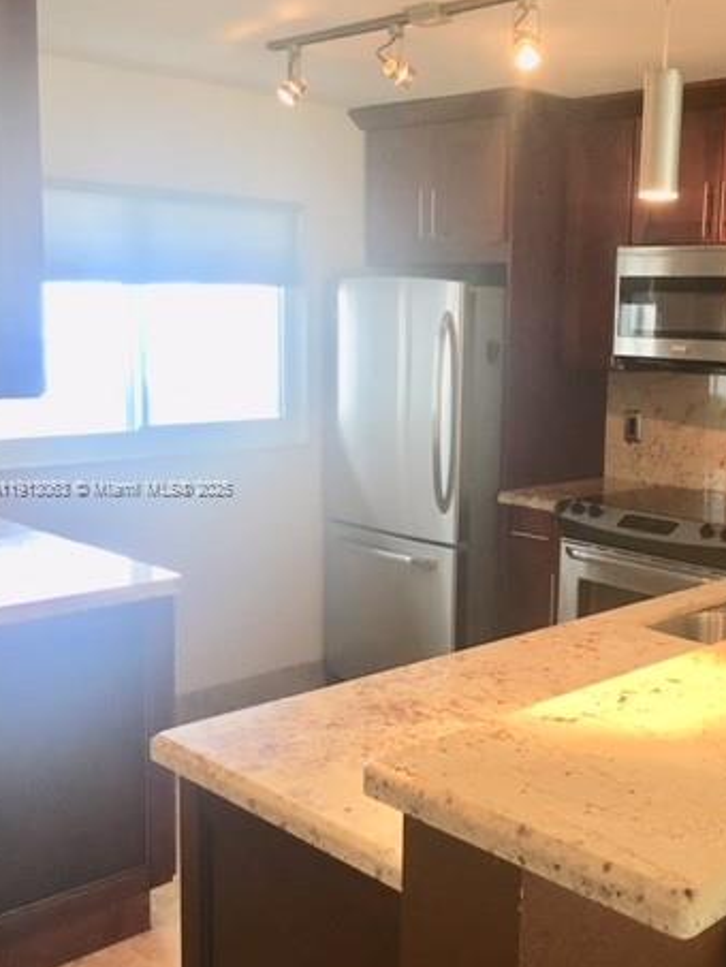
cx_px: 498
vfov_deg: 45.8
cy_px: 489
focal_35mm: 41
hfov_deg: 34.7
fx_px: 1146
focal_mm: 4.15
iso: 40
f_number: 2.2
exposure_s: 1/30
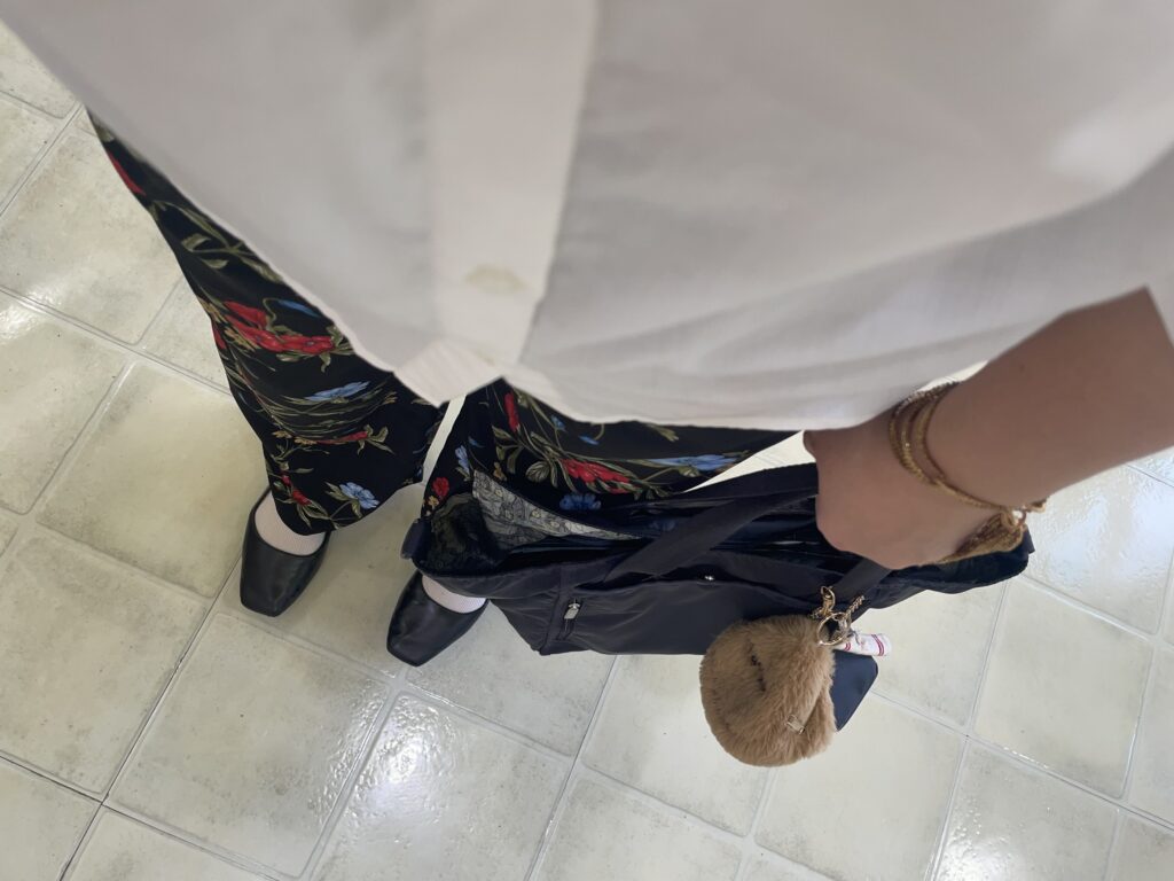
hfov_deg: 67.3
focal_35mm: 26
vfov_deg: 53.1
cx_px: 587
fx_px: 882
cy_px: 440
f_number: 1.6
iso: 40
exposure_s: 1/100
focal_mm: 4.2
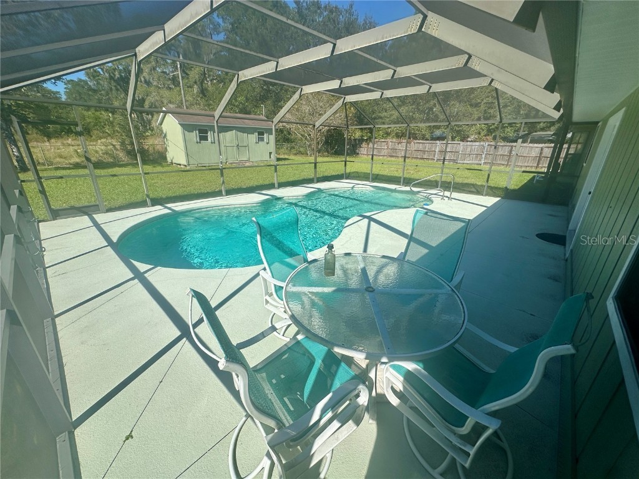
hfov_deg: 102.1
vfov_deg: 85.7
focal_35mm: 14
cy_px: 240
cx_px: 320
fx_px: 258
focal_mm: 2.22
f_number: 2.2
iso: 50
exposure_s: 1/1855
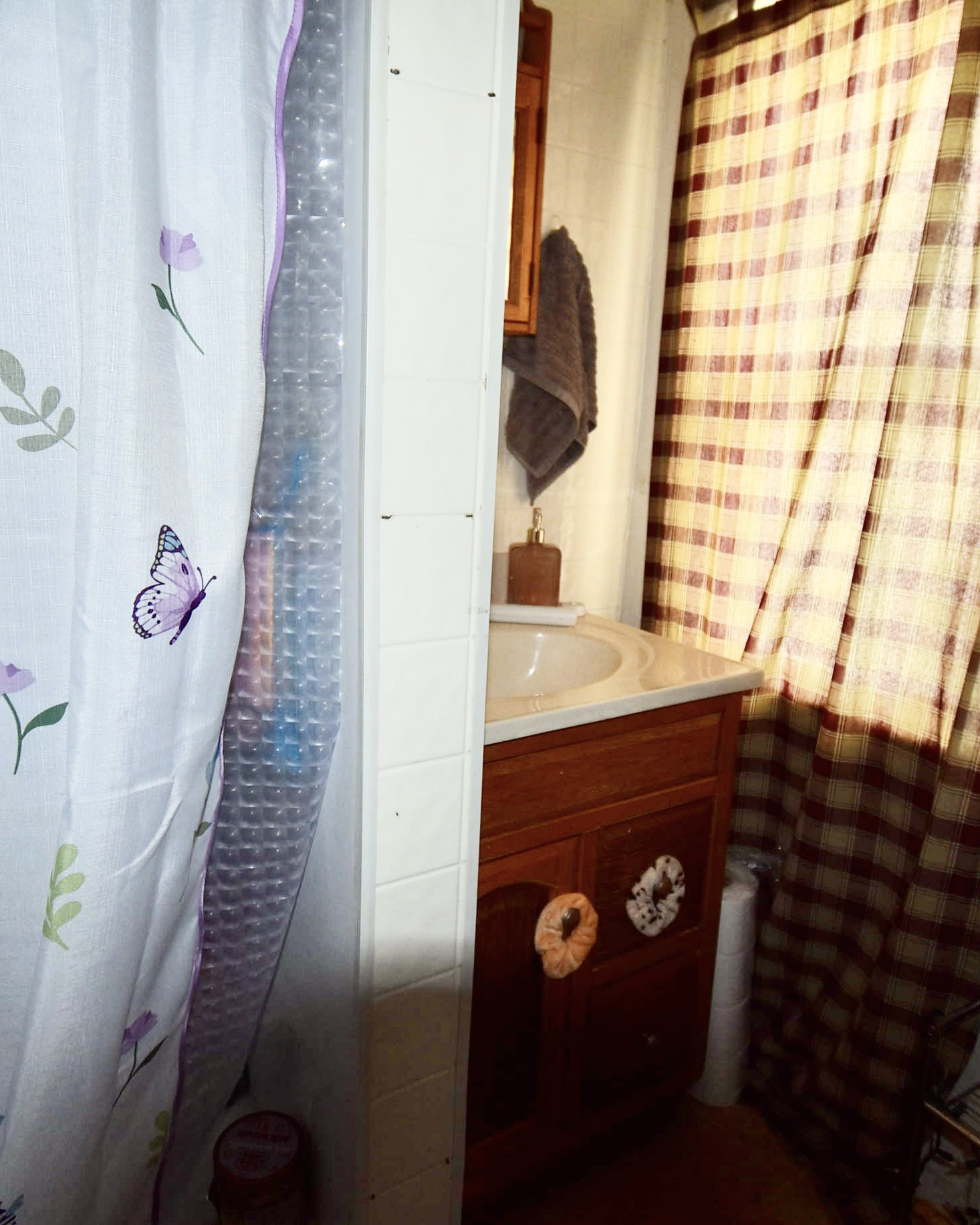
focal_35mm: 23
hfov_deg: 60.8
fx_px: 834
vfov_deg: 72.6
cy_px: 589
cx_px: 457
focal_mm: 10
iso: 200
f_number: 4.5
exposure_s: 1/125
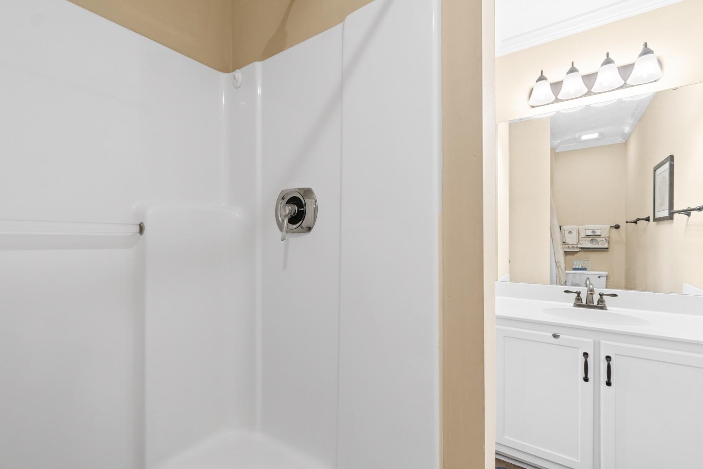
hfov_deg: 100.4
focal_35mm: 15
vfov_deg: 77.3
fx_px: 293
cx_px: 352
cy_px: 234
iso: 100
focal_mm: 10
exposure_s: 1/3
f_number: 4.5
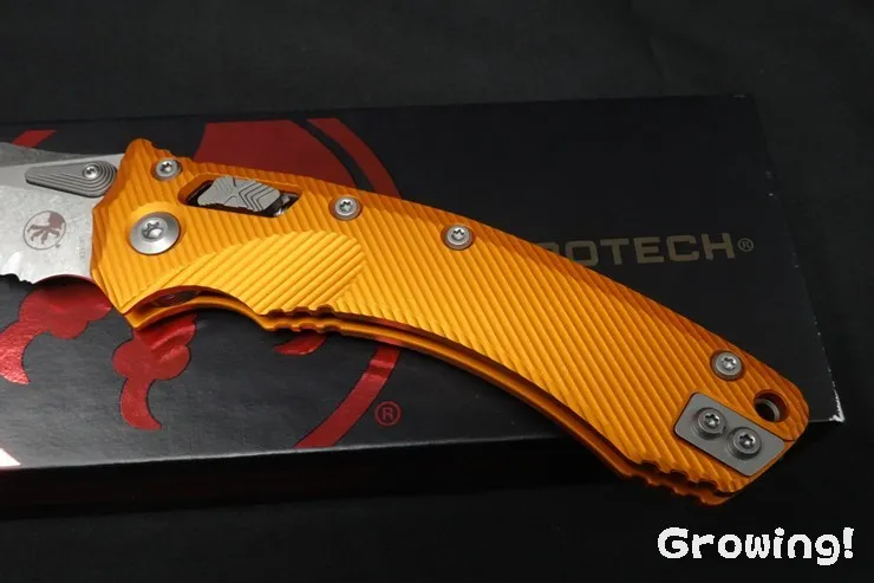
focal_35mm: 34
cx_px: 437
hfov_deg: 55.8
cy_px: 292
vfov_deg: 38.9
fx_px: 825
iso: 1600
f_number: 11
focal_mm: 12.51
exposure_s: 1/40
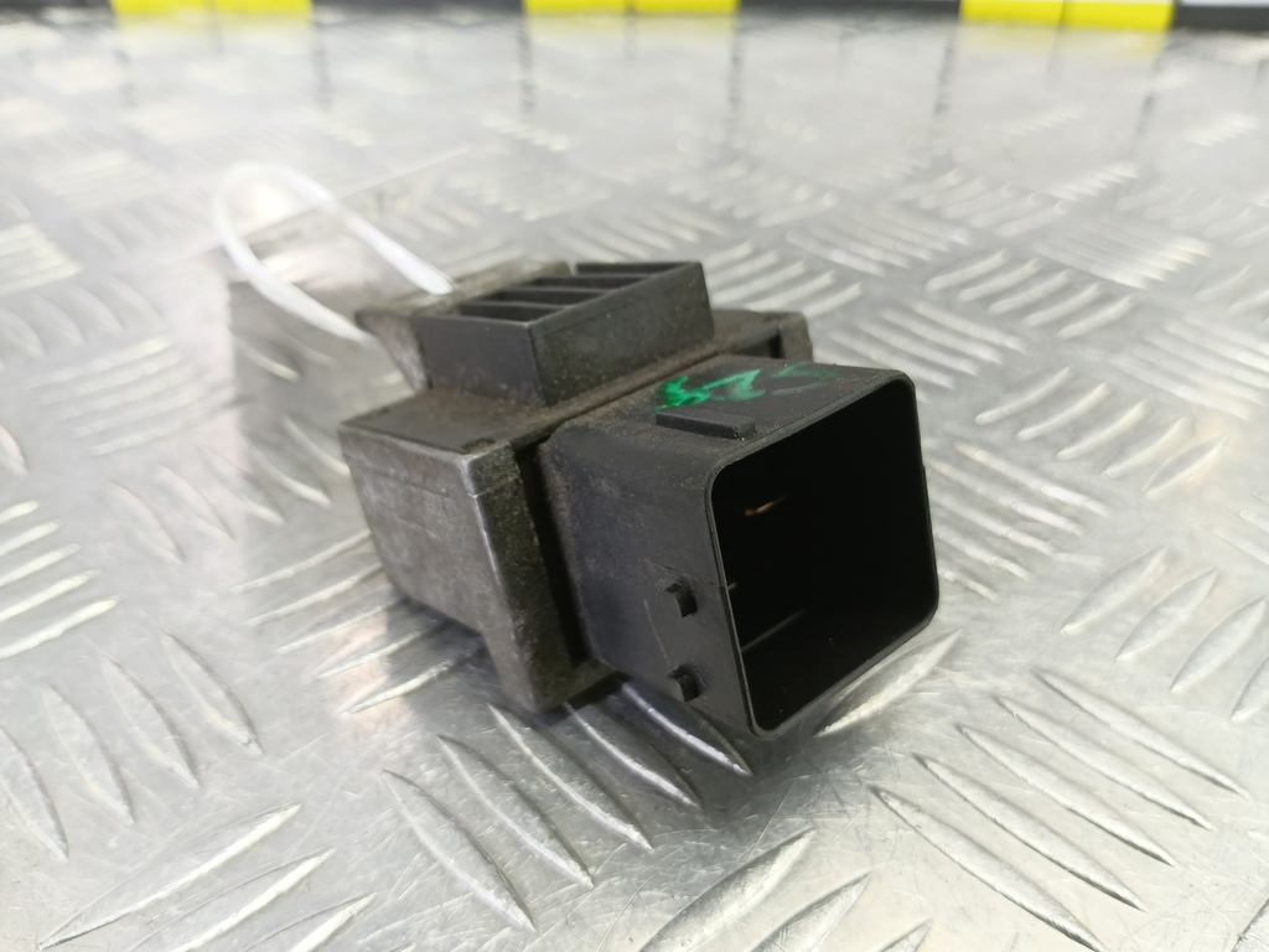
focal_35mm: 23
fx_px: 843
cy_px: 476
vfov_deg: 58.9
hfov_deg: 73.9
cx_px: 634
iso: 209
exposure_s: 1/50
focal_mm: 4.11
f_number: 1.6
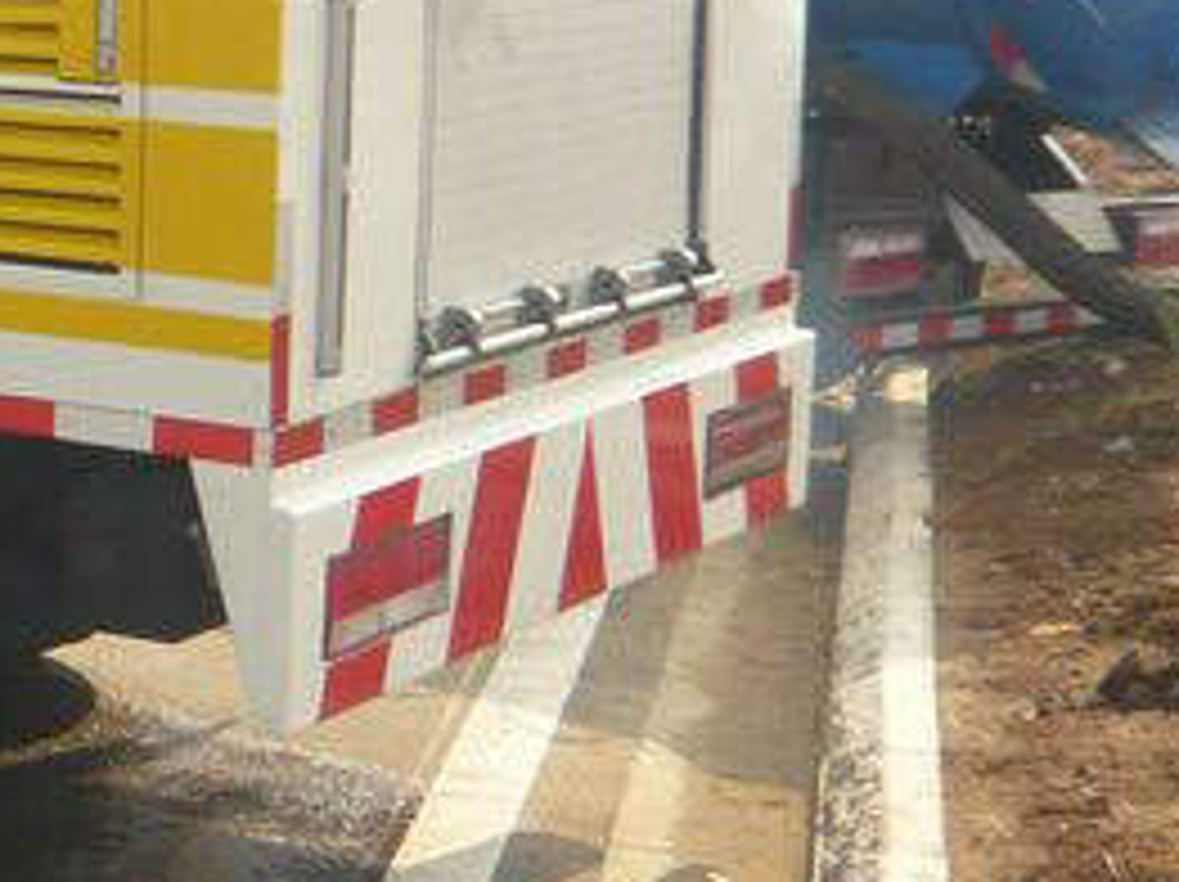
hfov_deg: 17.1
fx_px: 3539
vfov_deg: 14.0
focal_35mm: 104
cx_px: -594
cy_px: 27
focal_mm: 4.6
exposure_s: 1/200
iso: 200
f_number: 8
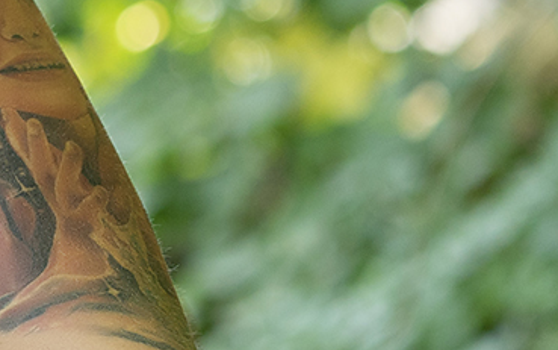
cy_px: 28
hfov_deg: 4.7
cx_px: -414
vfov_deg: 3.0
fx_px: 6725
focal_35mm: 442
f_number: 4.5
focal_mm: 100
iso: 200
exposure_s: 1/125
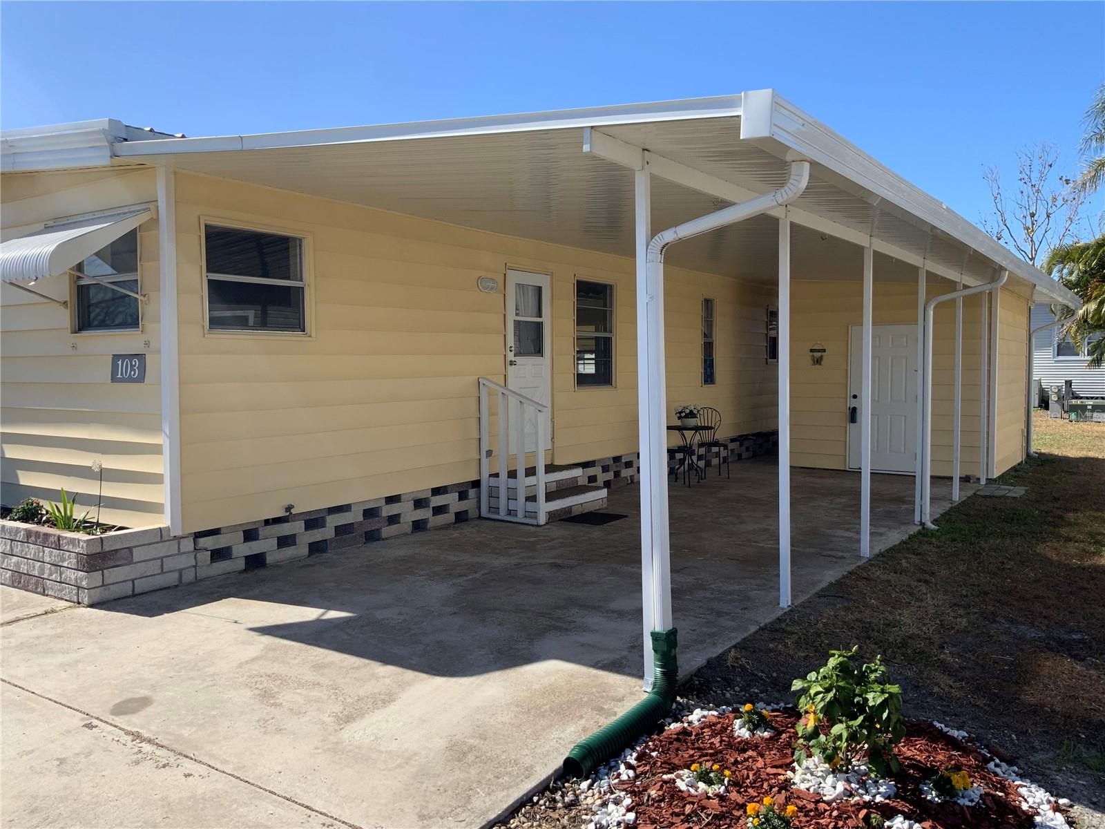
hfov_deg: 61.7
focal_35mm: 29
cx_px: 552
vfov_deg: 48.2
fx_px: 926
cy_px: 414
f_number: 1.8
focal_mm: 3
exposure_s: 1/1577
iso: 16
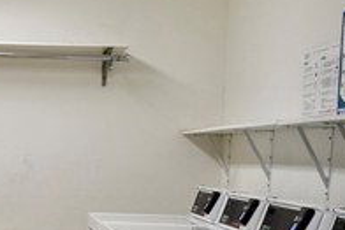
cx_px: -53
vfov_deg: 15.0
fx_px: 844
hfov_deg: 21.7
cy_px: 278
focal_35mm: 88
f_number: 5
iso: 400
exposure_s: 1/100
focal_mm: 18
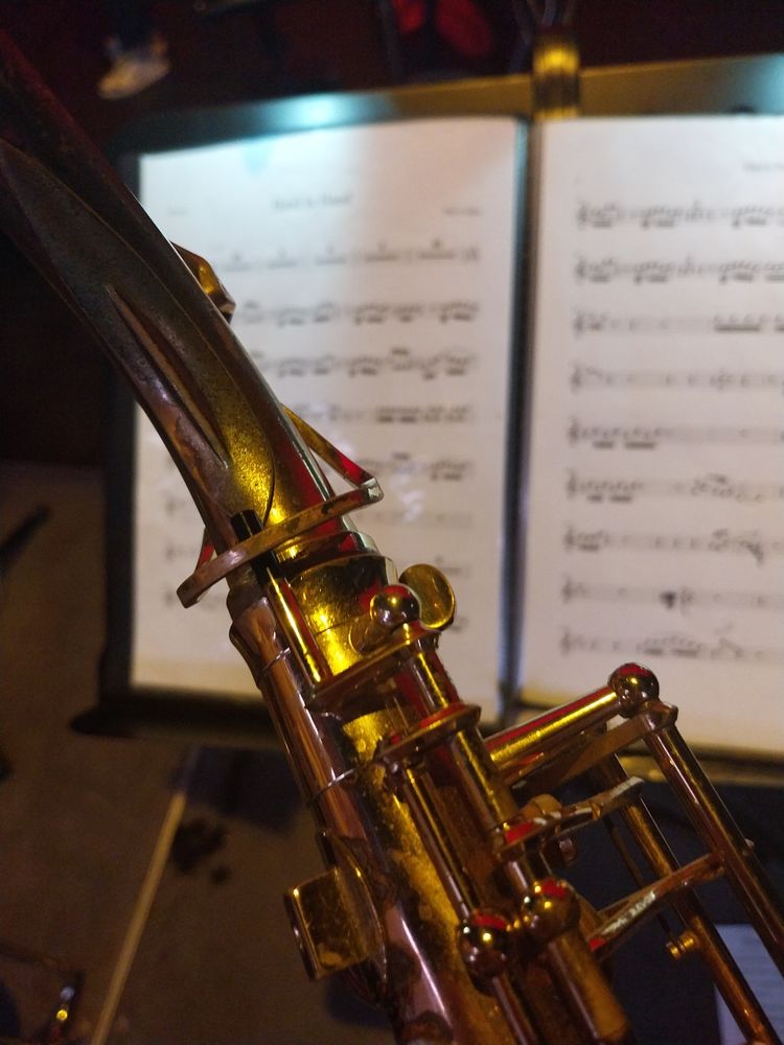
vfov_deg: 67.3
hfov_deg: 53.1
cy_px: 522
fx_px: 785
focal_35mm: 26
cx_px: 392
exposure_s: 1/50
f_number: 1.8
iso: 320
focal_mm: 4
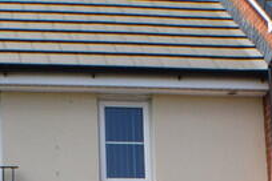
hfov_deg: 12.4
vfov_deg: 8.1
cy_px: 251
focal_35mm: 166
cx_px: 169
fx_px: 1254
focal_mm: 22
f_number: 10
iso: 200
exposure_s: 1/400
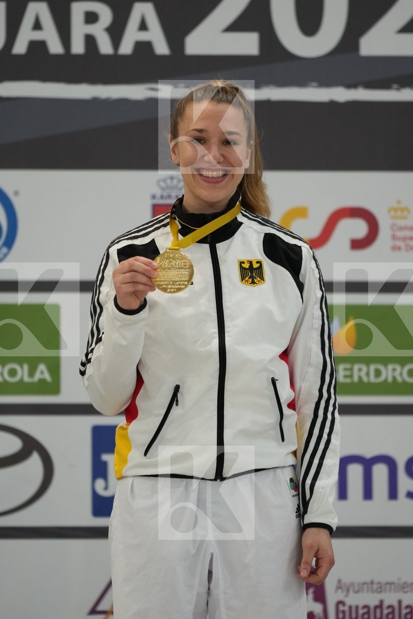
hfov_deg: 4.6
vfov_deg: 6.9
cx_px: 206
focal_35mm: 300
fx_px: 5162
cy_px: 310
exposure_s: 1/500
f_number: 2.8
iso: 1600
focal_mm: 200
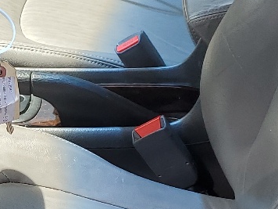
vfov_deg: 12.6
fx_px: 940
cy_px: 157
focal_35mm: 117
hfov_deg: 16.3
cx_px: -30
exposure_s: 1/667
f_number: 1.5
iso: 50
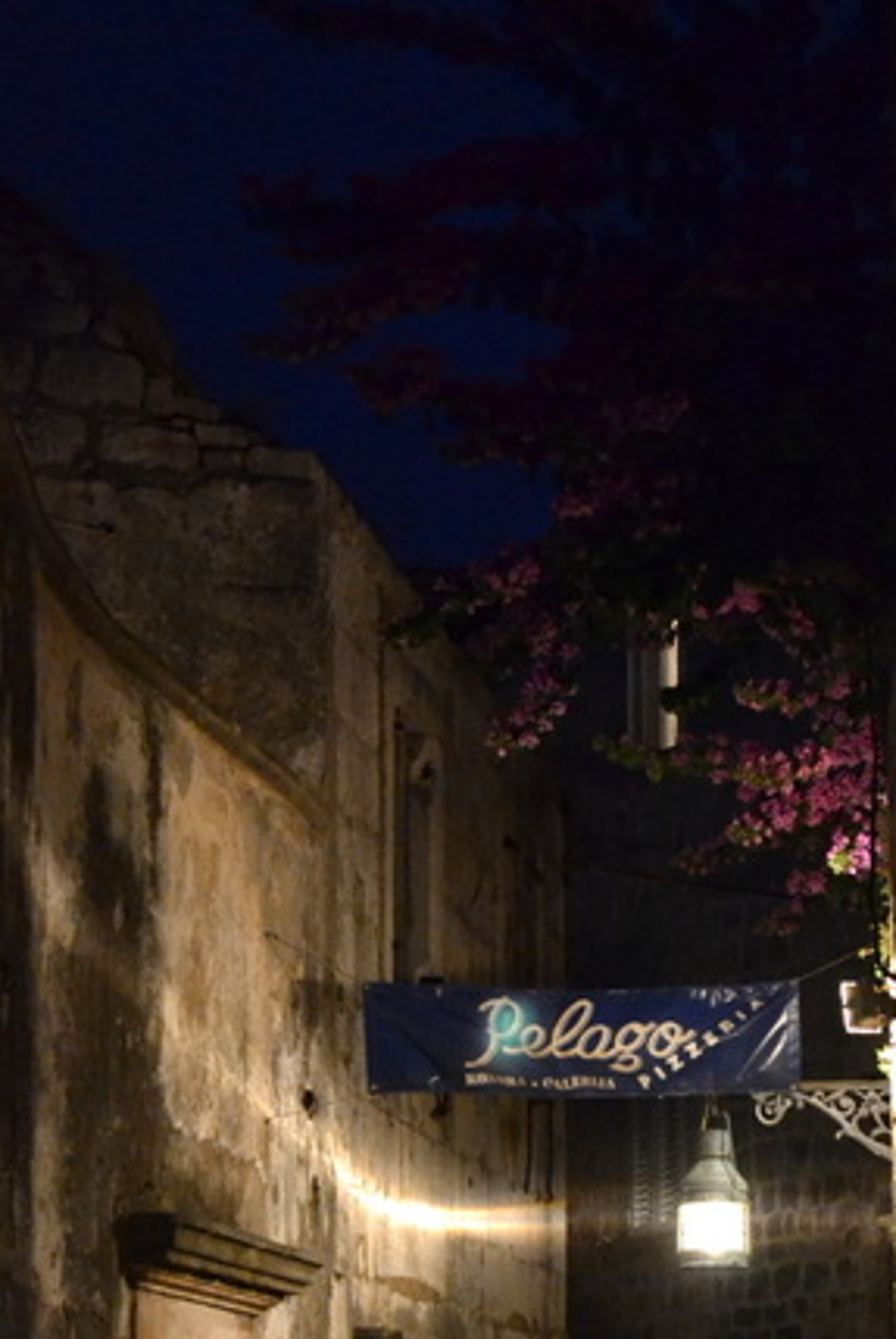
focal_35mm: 95
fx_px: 3538
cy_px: 1089
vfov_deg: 21.2
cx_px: 599
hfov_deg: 14.4
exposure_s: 1/20
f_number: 5
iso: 3200
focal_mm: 34
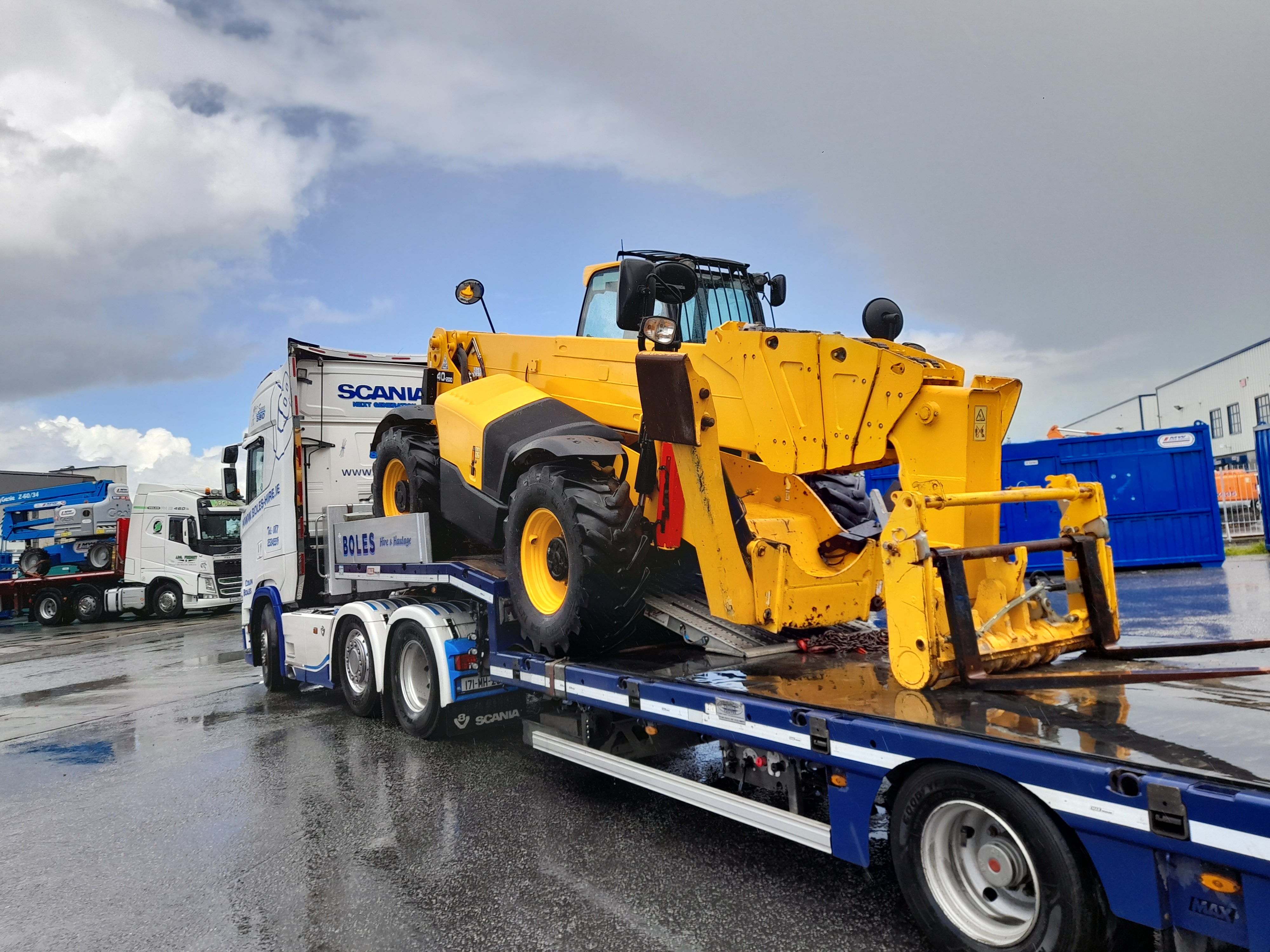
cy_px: 476
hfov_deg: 69.4
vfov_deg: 54.9
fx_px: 917
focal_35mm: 25
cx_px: 635
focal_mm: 4.6
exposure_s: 1/596
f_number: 2
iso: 20
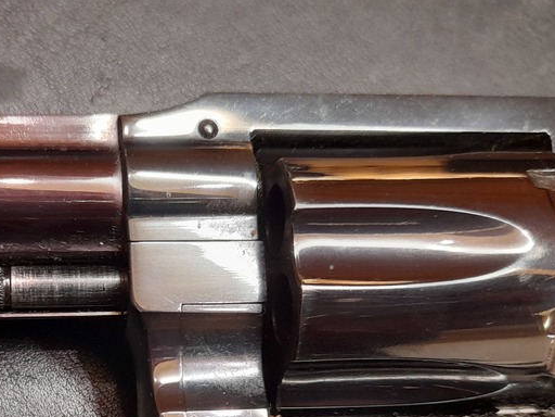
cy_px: 345
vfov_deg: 28.4
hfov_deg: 37.1
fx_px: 802
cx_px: 126
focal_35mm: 50
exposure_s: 1/50
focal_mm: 4.6
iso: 320
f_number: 2
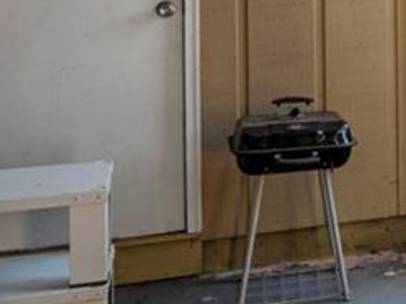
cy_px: -71
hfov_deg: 18.6
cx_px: 703
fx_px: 996
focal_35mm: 85
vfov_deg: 16.6
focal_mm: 21
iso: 100
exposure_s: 1/8
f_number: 13
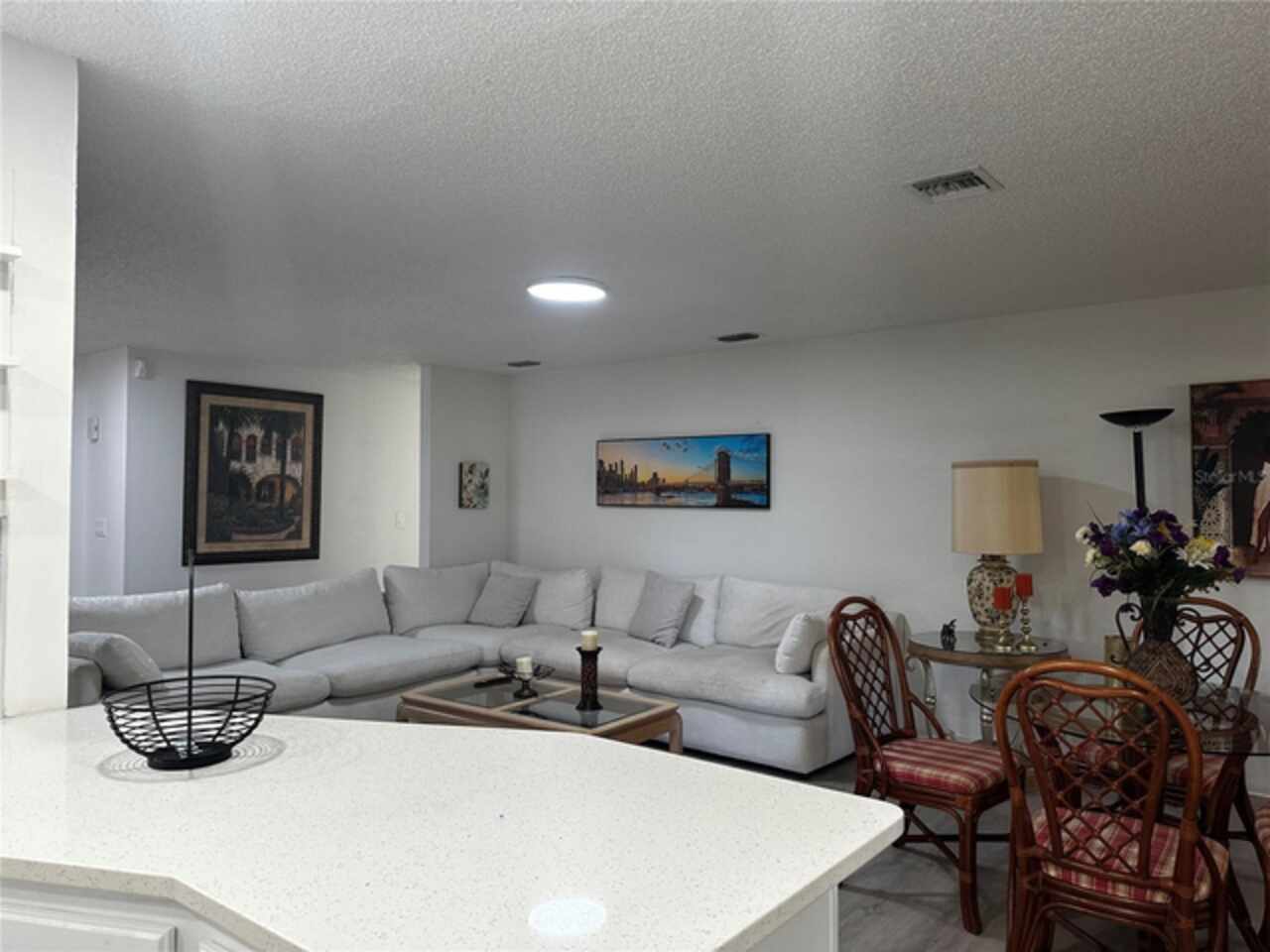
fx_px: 881
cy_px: 476
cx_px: 635
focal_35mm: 24
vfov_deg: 56.8
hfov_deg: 71.6
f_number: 1.78
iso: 200
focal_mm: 6.86
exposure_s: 1/120
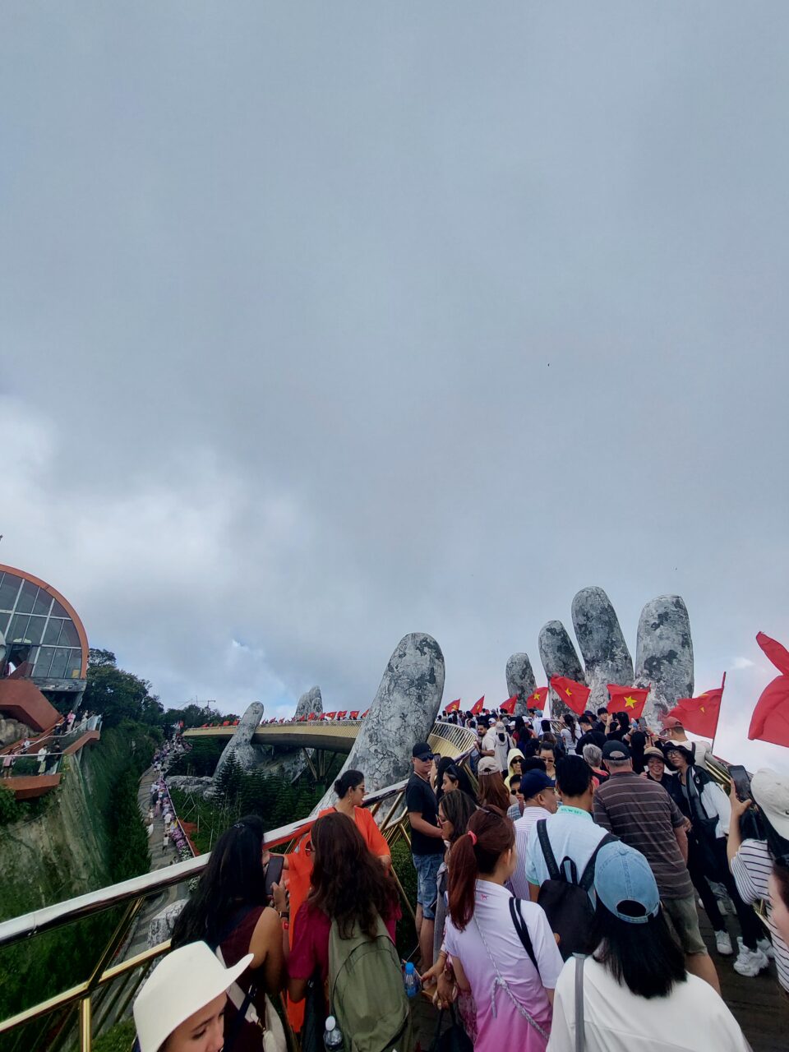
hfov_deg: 89.9
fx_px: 395
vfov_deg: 106.2
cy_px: 526
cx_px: 394
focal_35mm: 13
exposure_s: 1/1139
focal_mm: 1.74
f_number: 2.2
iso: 40
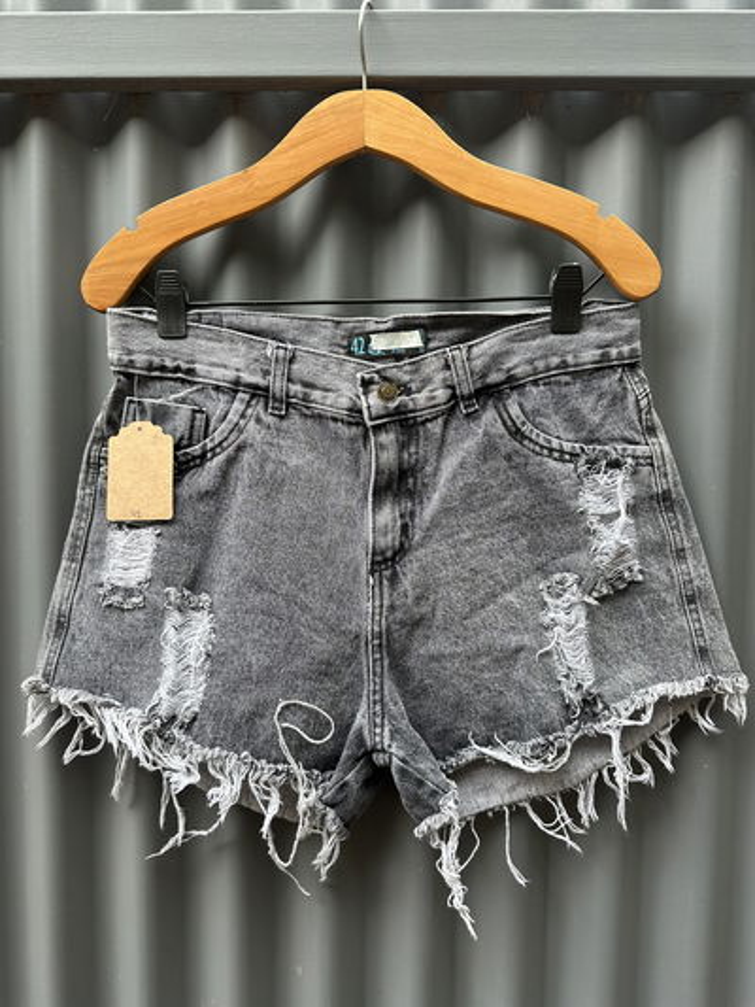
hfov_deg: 56.8
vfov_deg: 71.6
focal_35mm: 24
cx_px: 378
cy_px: 504
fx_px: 698
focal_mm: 6.86
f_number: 1.78
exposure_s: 1/252
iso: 80
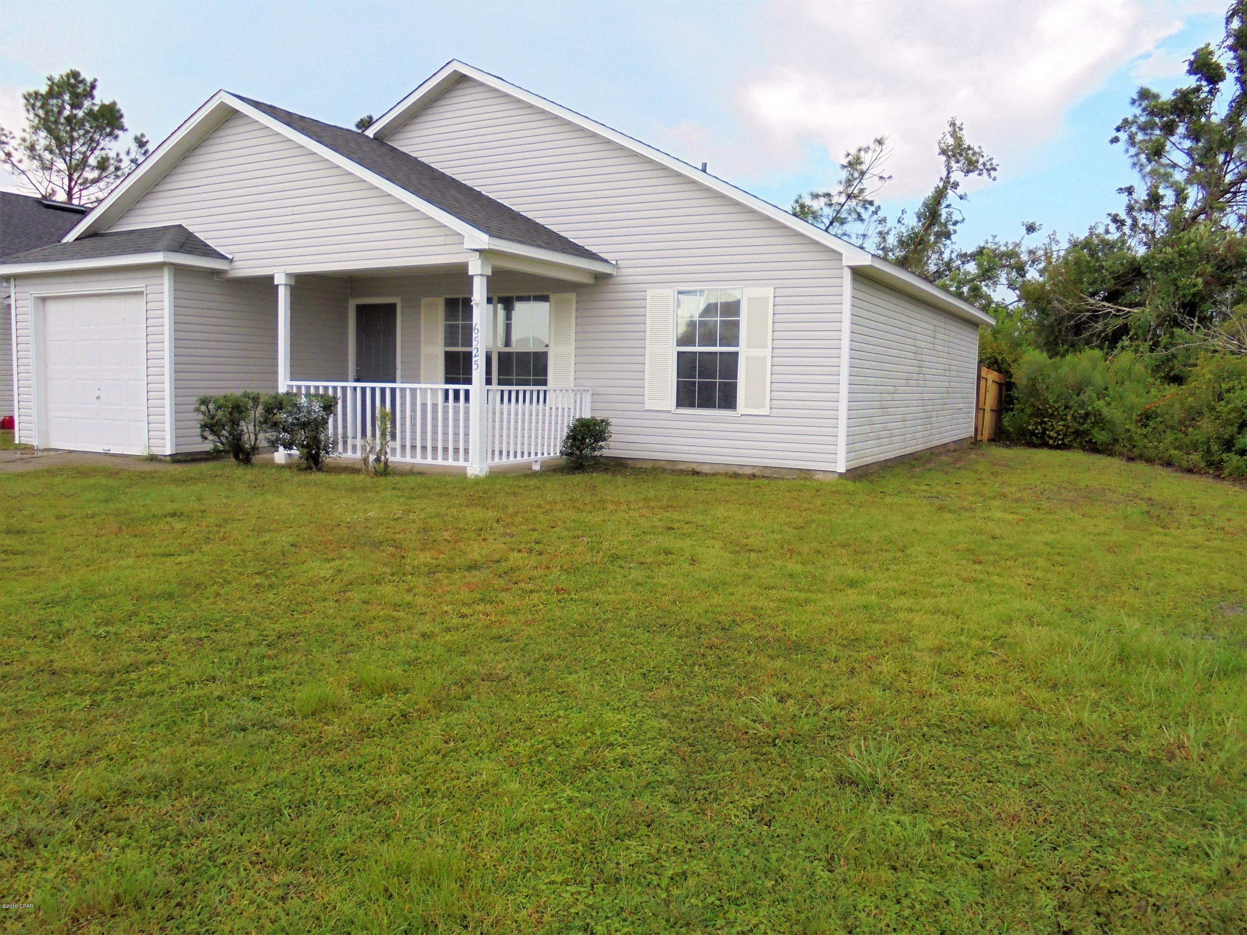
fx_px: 936
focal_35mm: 26
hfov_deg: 67.3
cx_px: 624
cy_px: 468
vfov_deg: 53.1
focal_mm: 4.6
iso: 100
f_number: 3.5
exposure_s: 1/500
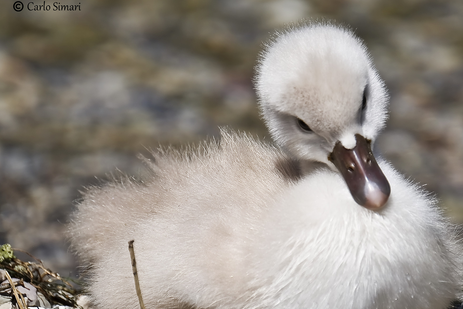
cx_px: 283
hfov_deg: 2.8
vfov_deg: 1.9
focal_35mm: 737
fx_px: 9479
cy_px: 179
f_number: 6.4
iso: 200
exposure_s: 1/1400
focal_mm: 400
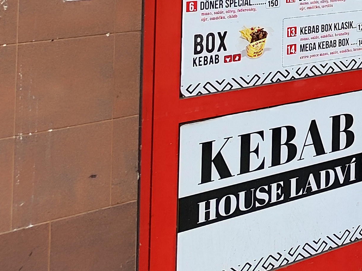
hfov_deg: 20.3
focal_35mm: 79
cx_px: 580
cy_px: -135
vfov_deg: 16.9
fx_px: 826
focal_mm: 5.89
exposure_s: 1/112
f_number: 1.89
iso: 50
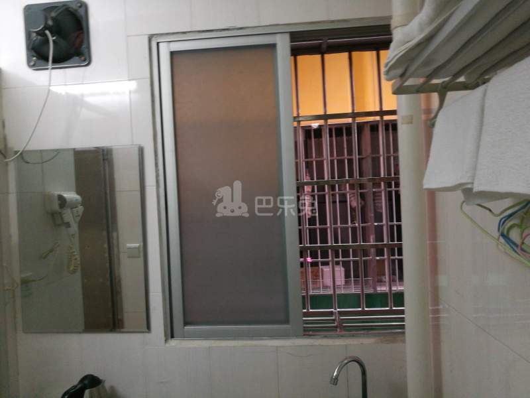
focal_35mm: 27
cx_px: 265
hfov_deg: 65.3
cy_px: 199
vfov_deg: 51.4
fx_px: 413
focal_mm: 4.5
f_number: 2.2
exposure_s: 1/33.3
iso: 400
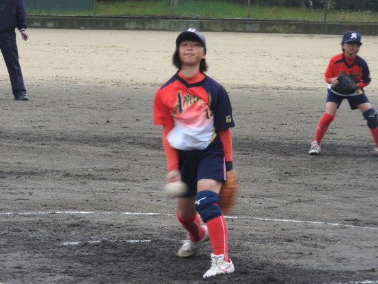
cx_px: 189
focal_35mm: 270
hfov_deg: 7.3
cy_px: 142
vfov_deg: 5.5
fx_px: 2948
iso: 125
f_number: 5.5
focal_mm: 48.4
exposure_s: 1/125
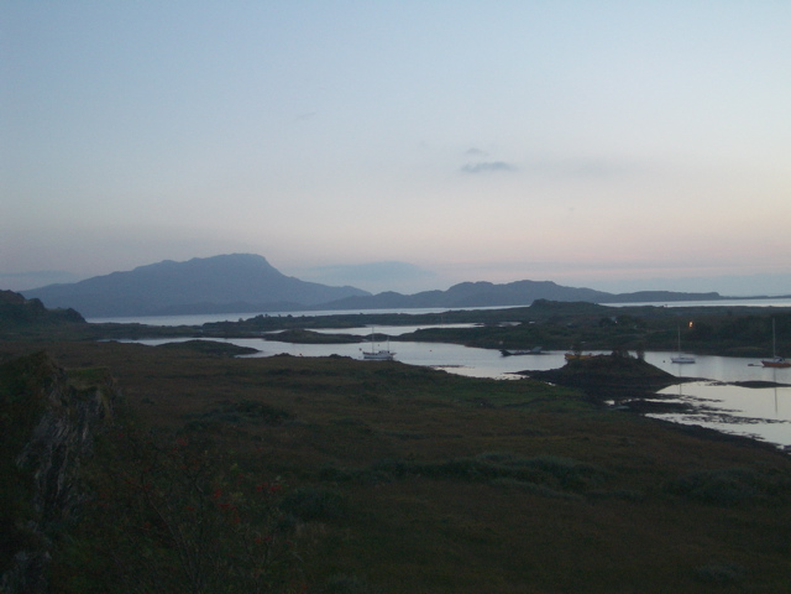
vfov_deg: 29.7
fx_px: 1120
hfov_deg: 38.9
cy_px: 297
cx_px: 396
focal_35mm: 49
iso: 100
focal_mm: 8.2
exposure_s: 1/100
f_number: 3.1
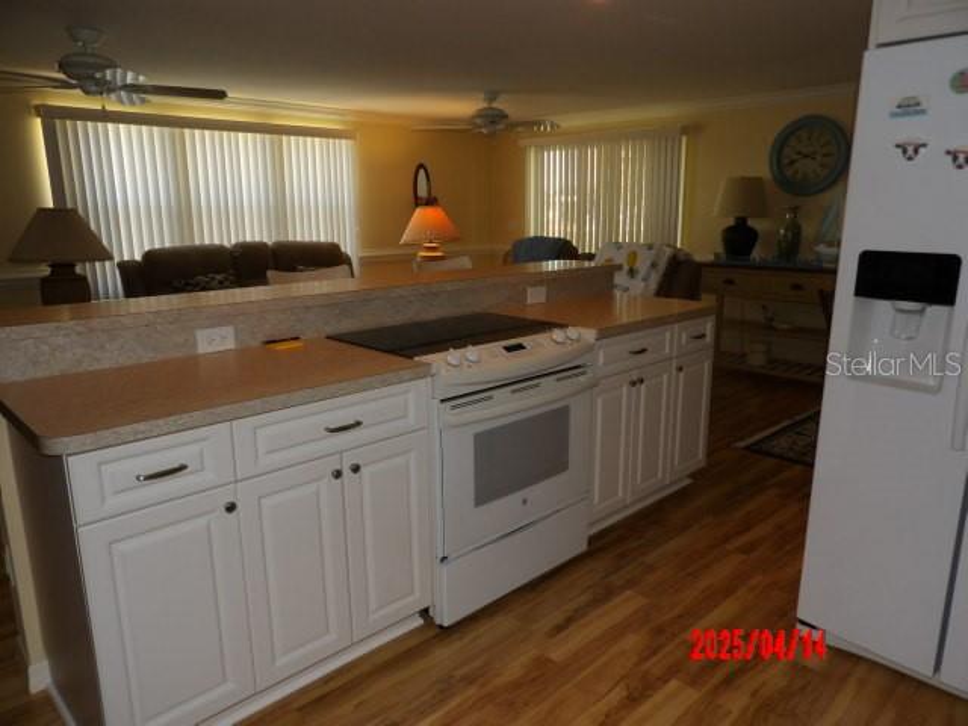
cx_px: 484
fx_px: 671
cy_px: 363
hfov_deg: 71.6
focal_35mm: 24
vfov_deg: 56.8
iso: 200
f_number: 3.2
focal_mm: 4.3
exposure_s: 1/33
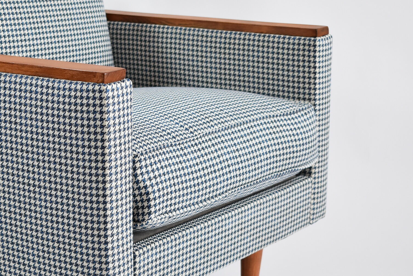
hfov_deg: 21.9
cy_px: 150
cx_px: 86
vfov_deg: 14.9
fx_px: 1056
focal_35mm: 92
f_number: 4.2
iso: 900
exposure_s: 1/125
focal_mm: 31
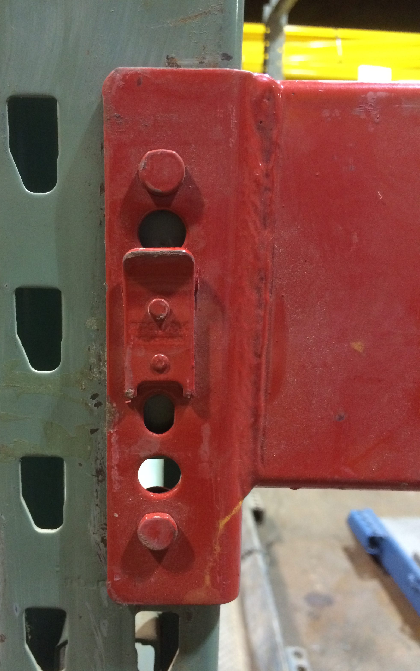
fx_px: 604
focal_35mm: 33
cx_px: 159
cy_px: 342
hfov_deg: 38.1
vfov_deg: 58.1
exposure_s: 1/30
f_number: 2.2
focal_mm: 4.12
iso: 320
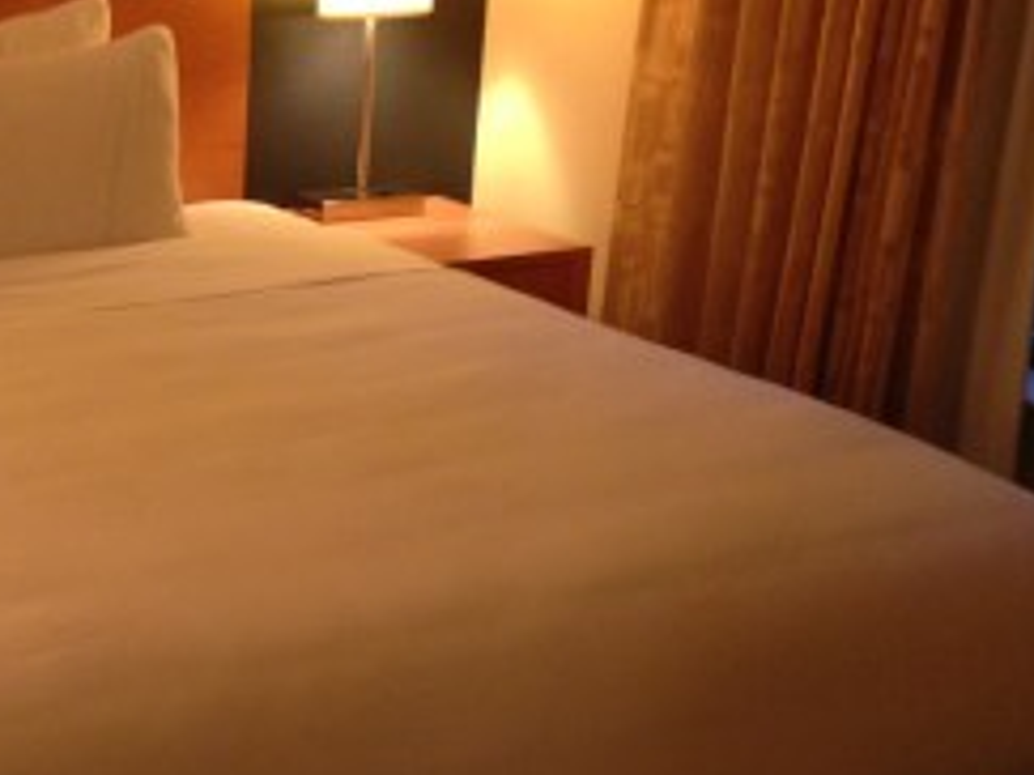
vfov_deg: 21.0
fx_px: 2090
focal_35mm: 70
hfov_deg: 26.8
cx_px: 102
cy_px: 479
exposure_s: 1/20
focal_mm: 4.12
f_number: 2.4
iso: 200
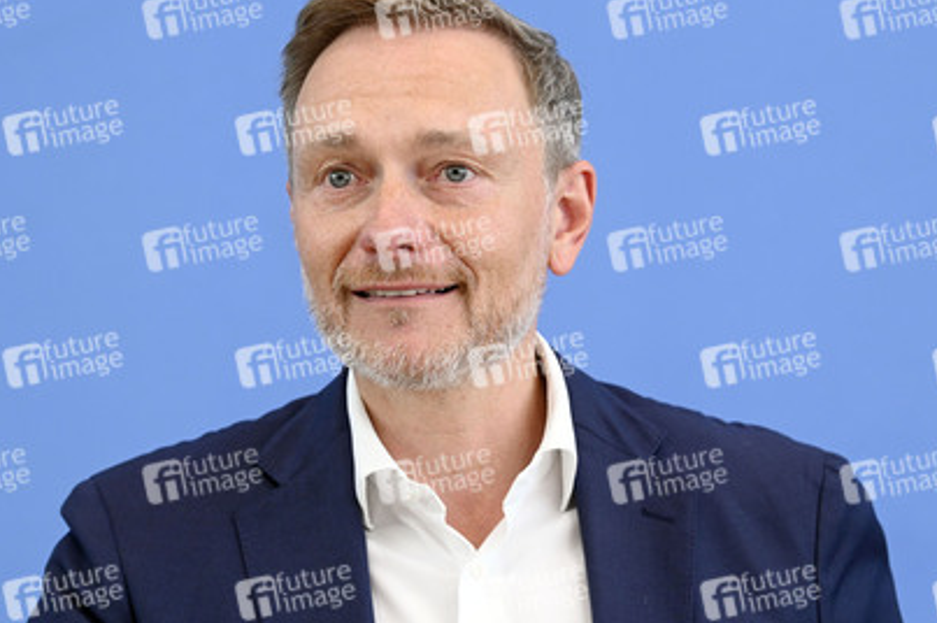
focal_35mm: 168
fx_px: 4369
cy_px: 302
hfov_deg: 12.2
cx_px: 466
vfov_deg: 8.2
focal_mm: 150
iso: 2500
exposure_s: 1/800
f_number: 5.6
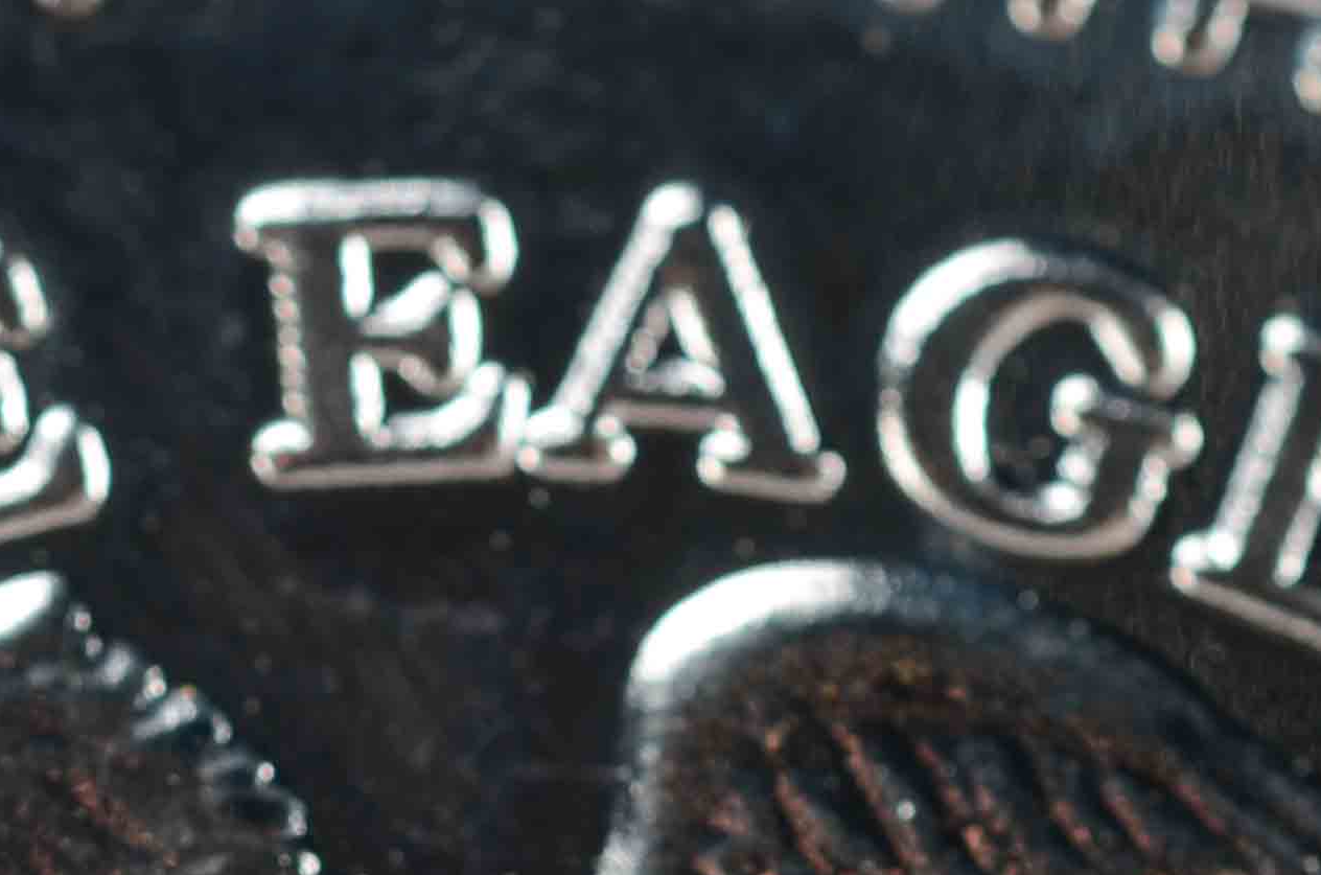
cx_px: 481
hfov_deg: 5.9
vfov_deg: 3.9
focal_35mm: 351
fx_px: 12852
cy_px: 1588
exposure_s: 1/80
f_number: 9
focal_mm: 60
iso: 100
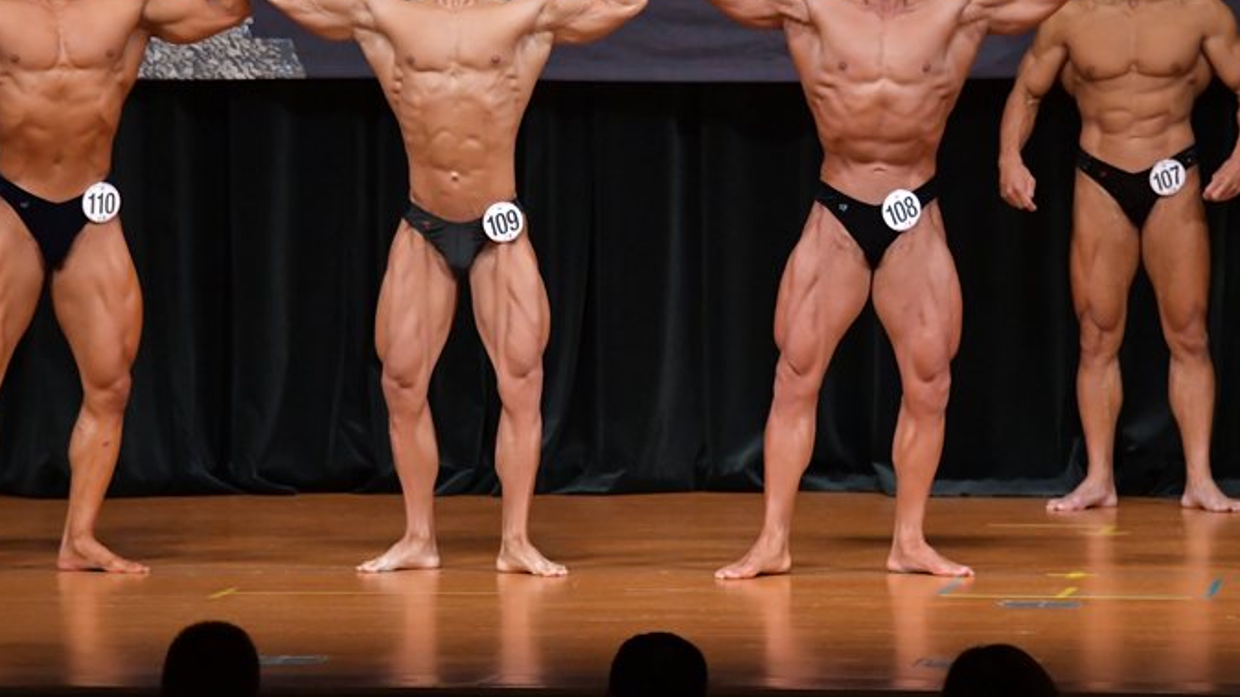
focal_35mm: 307
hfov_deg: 7.0
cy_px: 274
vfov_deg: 4.0
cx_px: 571
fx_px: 10093
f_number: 5.6
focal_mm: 170
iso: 5000
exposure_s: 1/400
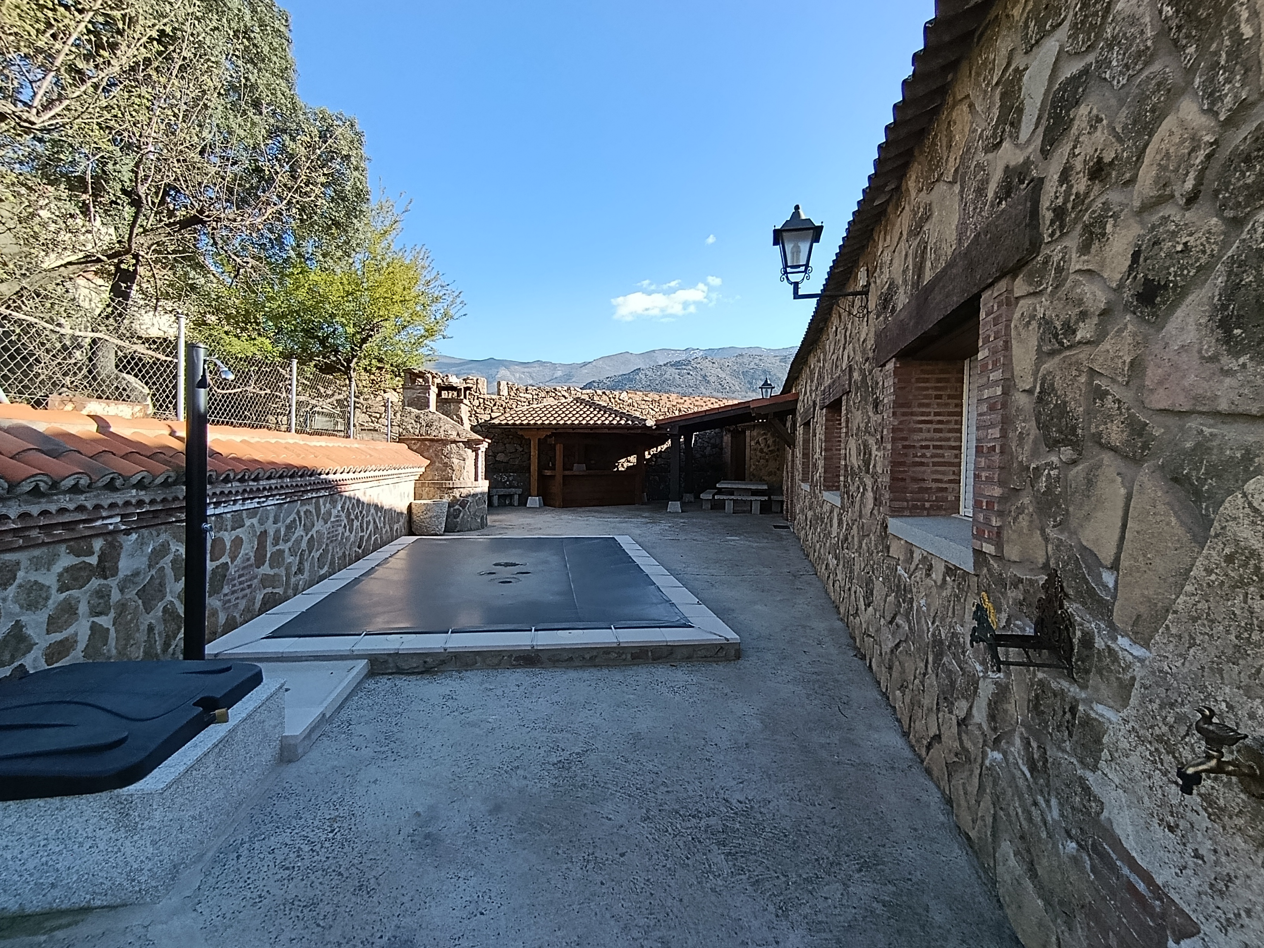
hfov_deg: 98.2
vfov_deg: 81.7
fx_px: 548
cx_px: 632
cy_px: 474
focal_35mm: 15
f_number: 2.2
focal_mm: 1.65
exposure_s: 1/350
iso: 50
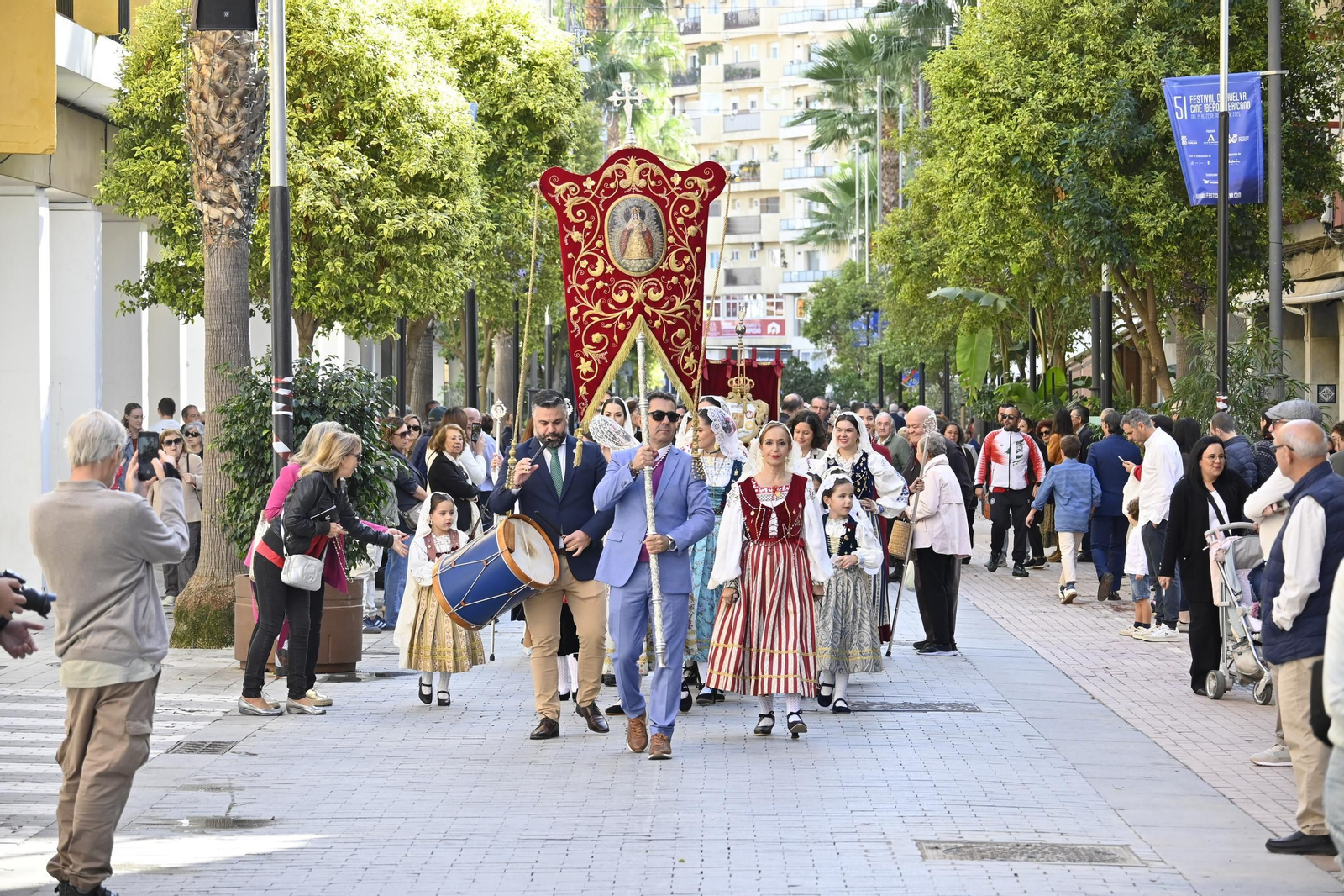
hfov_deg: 17.3
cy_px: 448
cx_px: 672
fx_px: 4423
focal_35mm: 118
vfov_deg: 11.6
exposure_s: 1/320
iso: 500
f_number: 5.6
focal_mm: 79
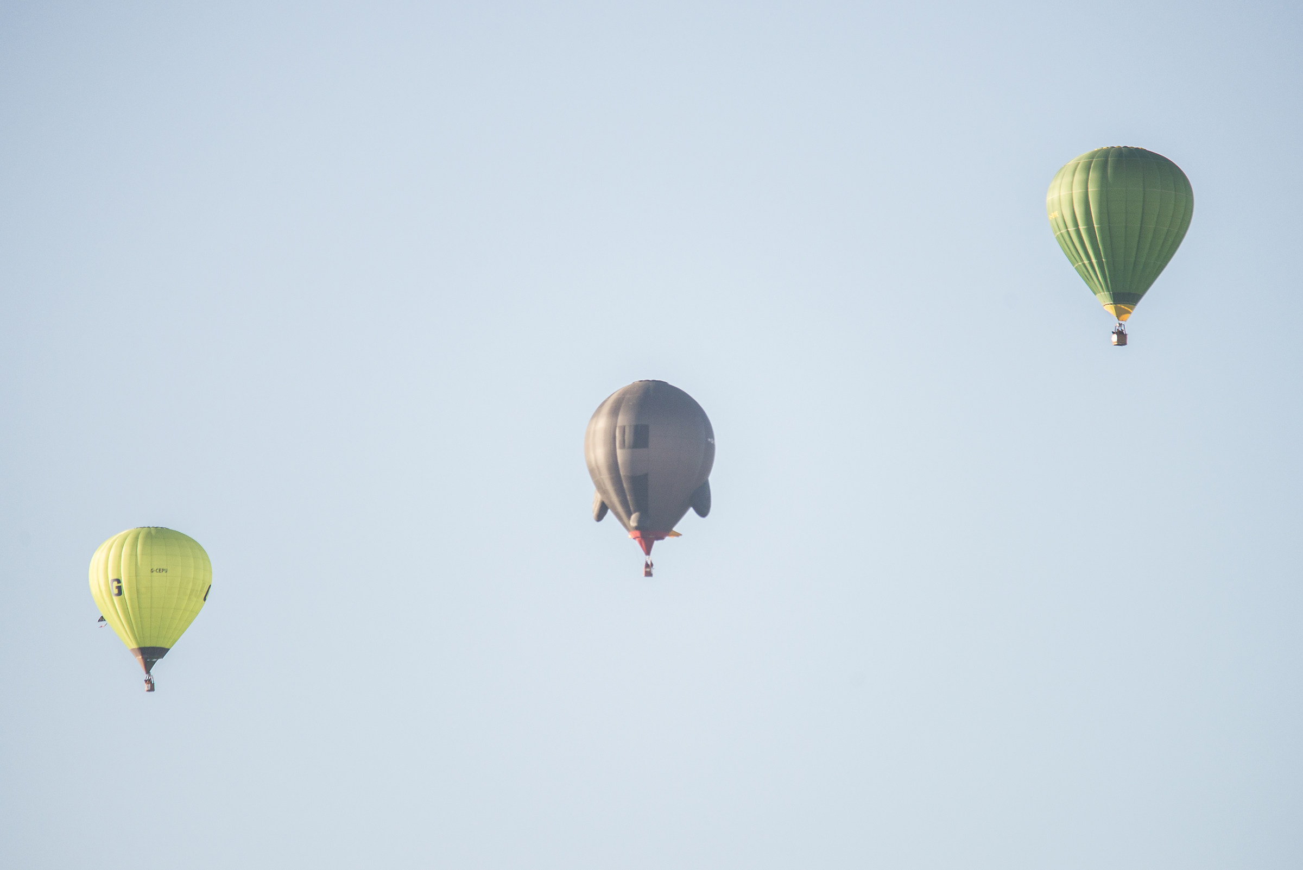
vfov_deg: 2.8
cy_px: 435
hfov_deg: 4.1
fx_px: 18103
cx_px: 652
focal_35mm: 500
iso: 200
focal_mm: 500
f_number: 6.3
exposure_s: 1/1600
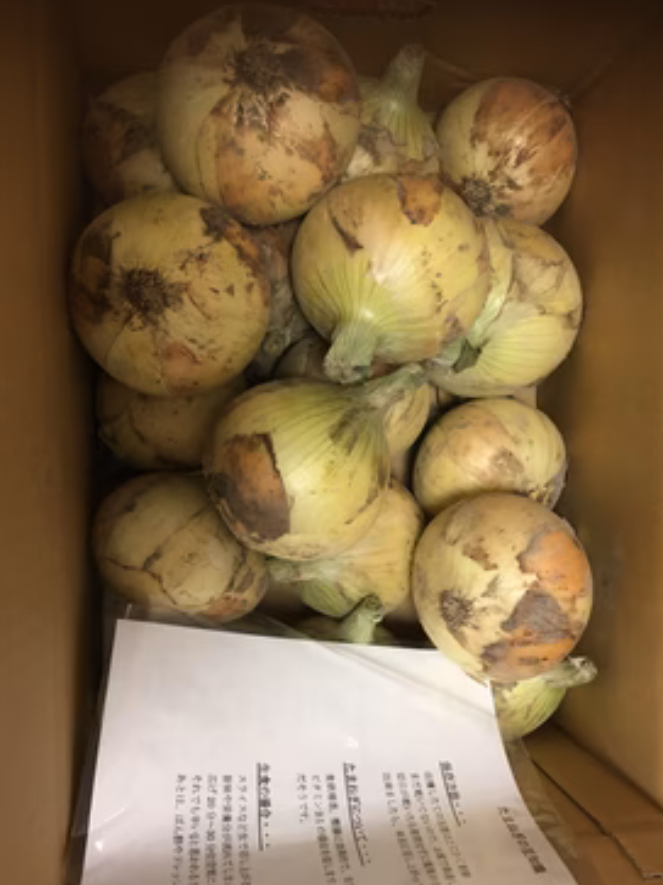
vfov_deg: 56.8
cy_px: 473
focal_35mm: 32
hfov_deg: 44.1
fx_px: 818
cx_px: 353
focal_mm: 4.15
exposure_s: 1/30
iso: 100
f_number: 2.2
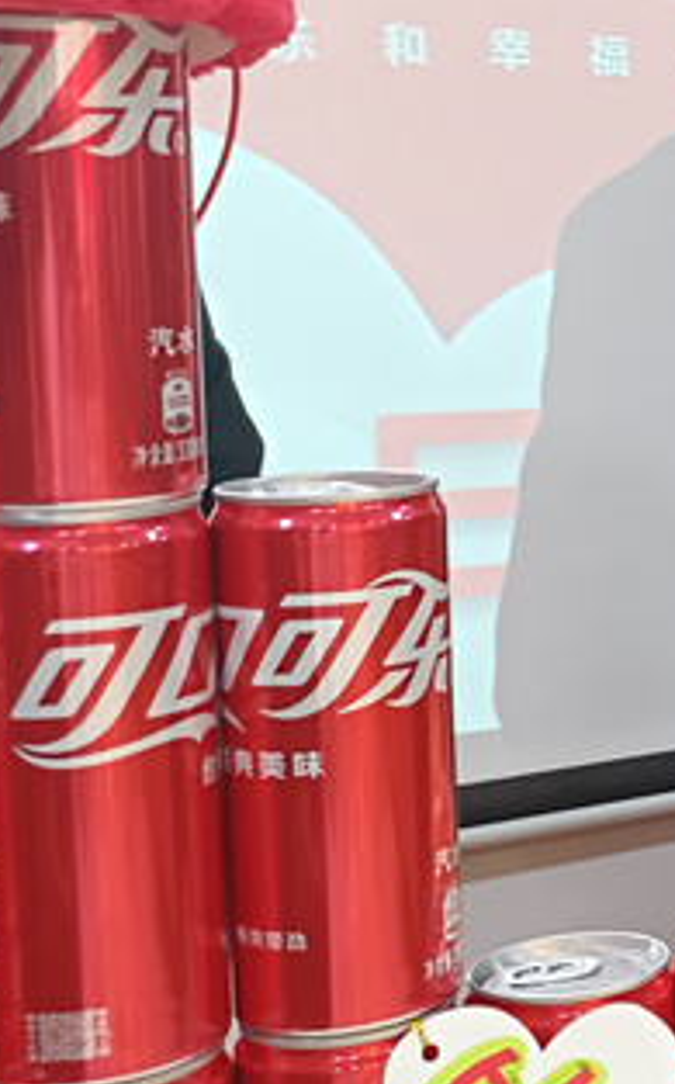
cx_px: 1364
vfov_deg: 28.5
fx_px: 2124
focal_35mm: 72
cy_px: 403
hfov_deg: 14.7
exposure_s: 1/33.3
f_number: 1.79
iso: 547
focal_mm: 4.75
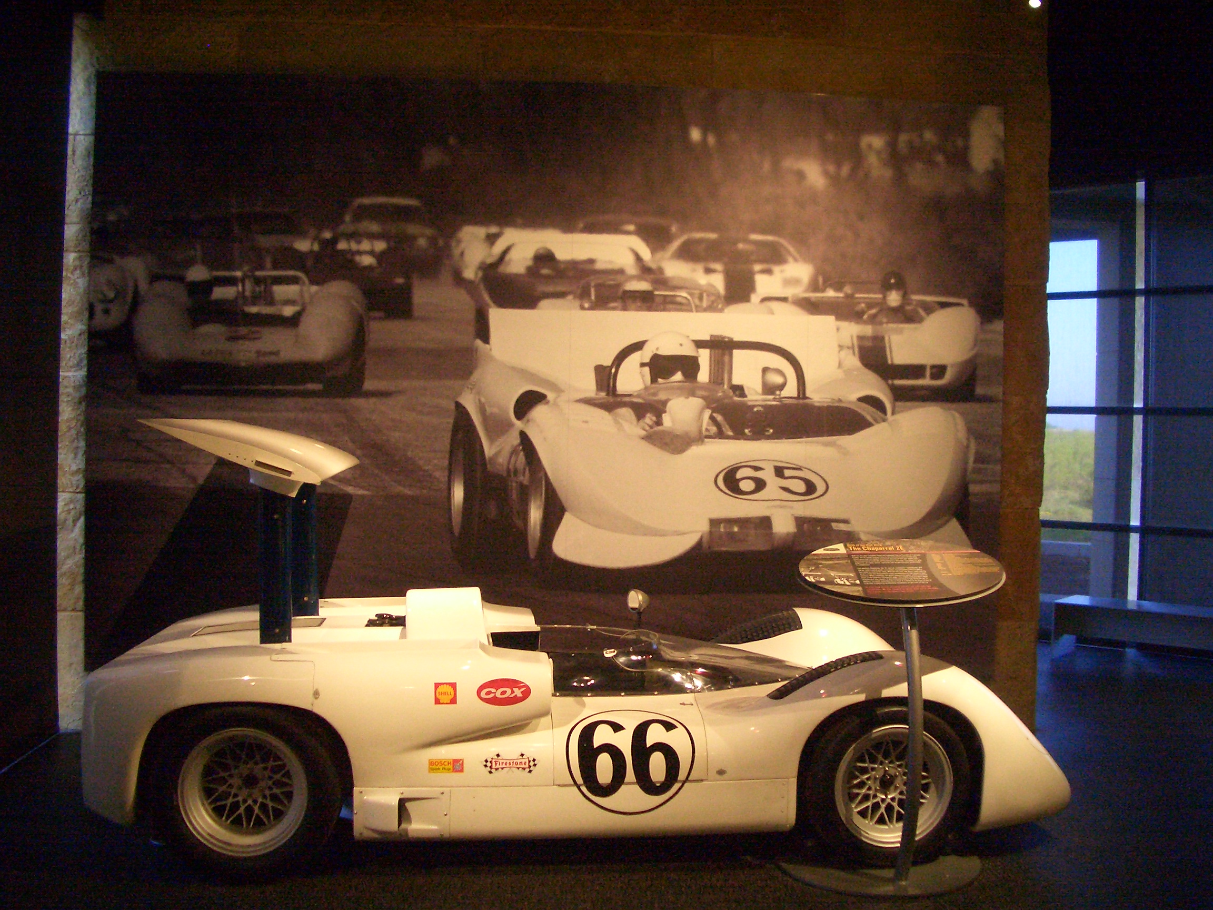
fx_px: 1226
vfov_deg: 40.7
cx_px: 606
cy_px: 455
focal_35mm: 35
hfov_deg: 52.6
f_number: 2.6
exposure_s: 1/60
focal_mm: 5.8
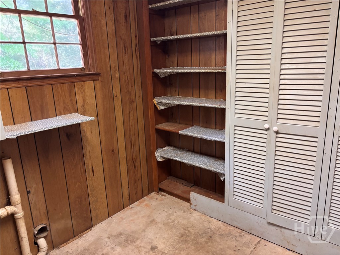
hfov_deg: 67.3
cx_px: 170
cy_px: 128
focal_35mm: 26
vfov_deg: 53.1
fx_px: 255
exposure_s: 1/60
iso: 500
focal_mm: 5.96
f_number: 1.6
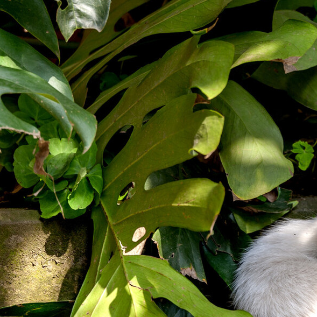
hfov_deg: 1.7
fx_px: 10765
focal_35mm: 1039
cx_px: 278
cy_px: 152
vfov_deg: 1.7
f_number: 6.3
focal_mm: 600
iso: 200
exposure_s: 1/125
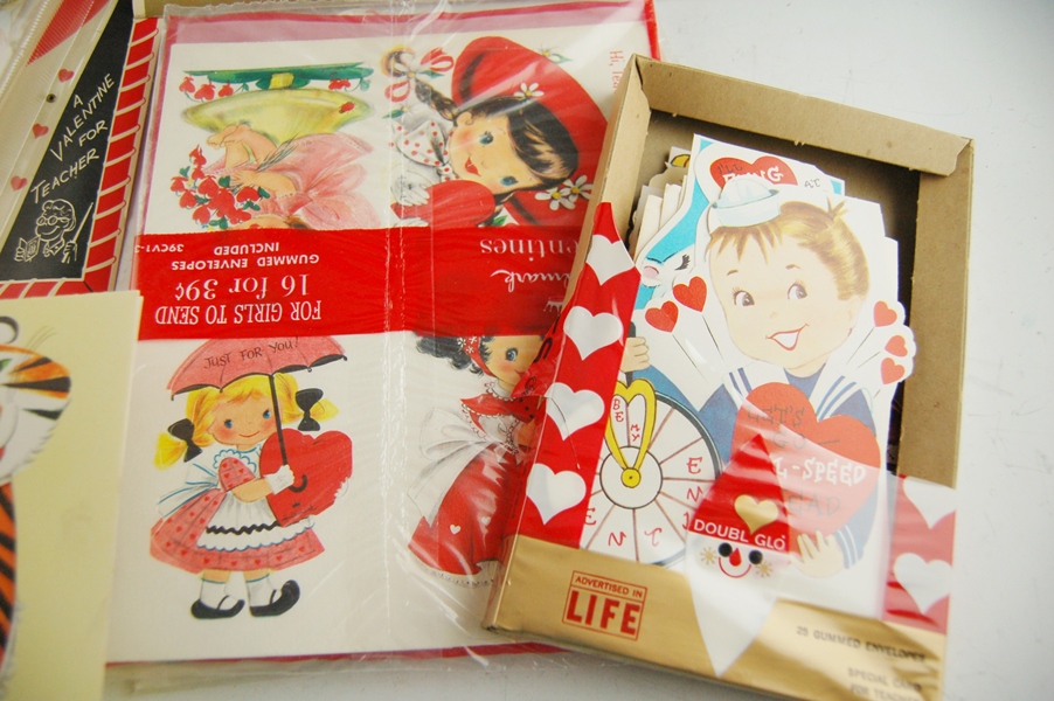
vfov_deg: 47.9
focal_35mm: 27
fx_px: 790
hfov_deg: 67.4
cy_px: 350
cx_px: 527
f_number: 3.5
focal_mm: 18
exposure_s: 1/500
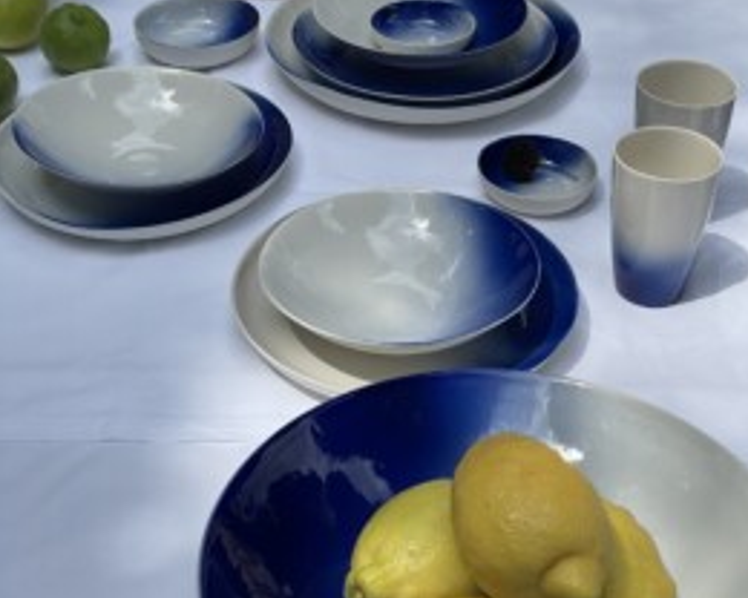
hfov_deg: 27.5
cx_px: 375
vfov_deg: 22.1
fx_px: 1528
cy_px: 197
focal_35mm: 69
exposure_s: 1/2083
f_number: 2
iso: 32
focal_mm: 6
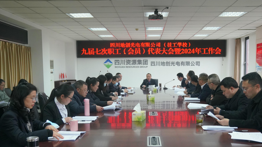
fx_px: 299
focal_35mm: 43
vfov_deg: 27.5
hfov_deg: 47.2
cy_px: 100
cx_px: 148
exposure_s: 1/160
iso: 3200
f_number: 4
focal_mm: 31
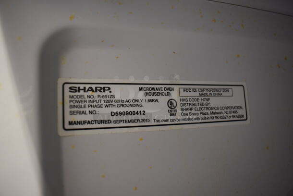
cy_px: 98
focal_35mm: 27
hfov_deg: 67.3
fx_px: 220
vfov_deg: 48.0
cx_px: 146
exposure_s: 1/60
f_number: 4.5
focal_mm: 18
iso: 800
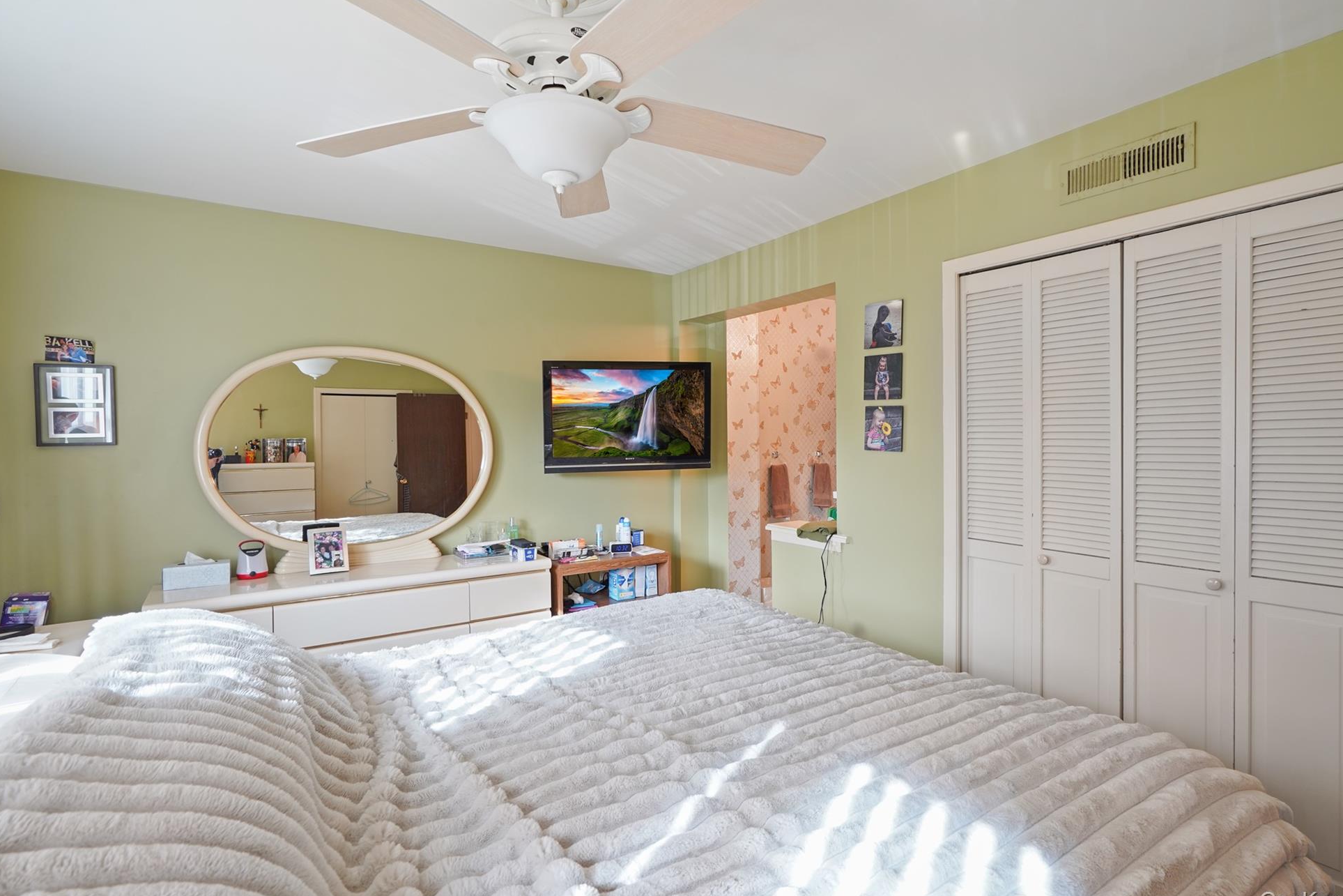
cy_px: 441
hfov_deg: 93.3
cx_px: 688
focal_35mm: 17
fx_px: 634
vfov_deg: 70.4
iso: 400
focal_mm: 16
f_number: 9
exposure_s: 1/6
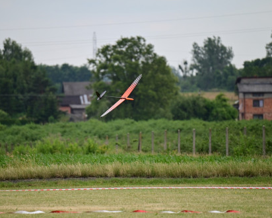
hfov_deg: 4.3
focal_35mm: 453
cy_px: 109
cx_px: 119
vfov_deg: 3.4
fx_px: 3648
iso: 1000
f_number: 6.3
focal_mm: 400
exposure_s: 1/1600
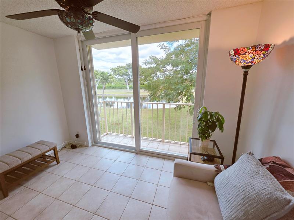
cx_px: 147
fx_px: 110
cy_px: 110
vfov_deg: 89.9
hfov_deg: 106.2
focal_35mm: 13
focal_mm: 2.2
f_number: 1.9
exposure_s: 1/263
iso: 40
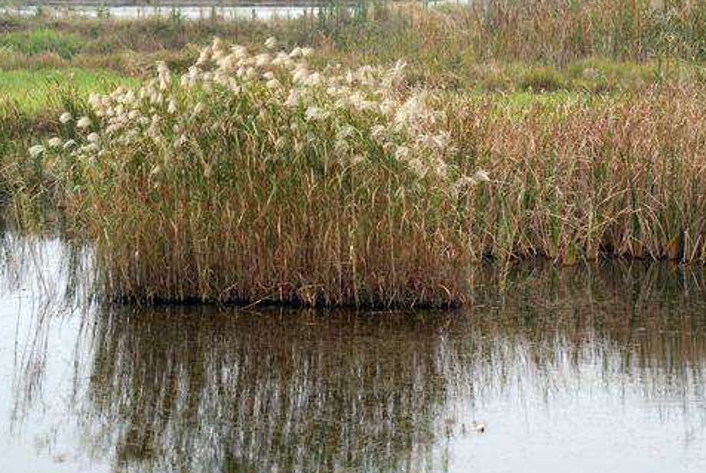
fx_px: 3339
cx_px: 375
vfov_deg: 8.1
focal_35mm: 170
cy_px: 199
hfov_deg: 12.1
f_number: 5.6
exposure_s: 1/200
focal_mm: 90
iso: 100
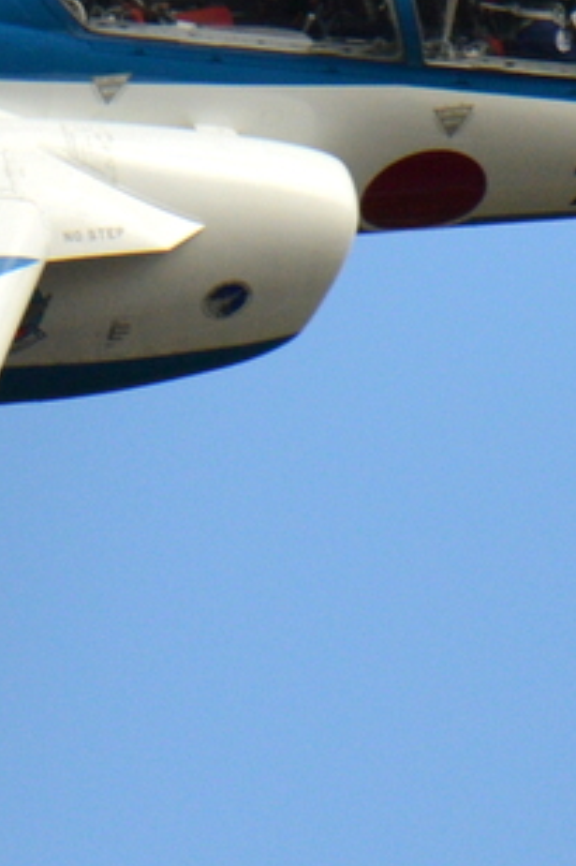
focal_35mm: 1559
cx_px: -396
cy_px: 195
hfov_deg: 0.9
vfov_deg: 1.3
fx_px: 37455
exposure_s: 1/4000
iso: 800
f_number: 5.6
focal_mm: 400
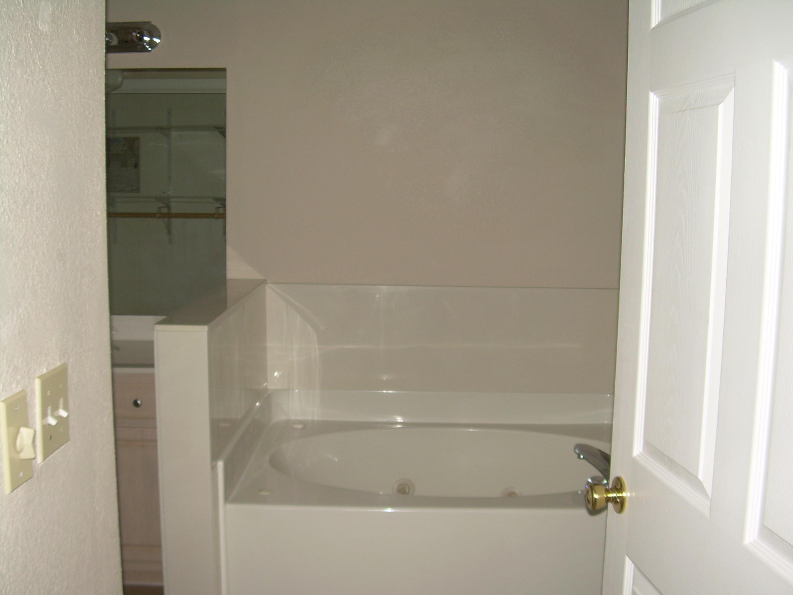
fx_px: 871
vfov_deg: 37.7
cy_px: 298
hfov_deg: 49.0
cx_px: 396
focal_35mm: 38
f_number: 2.8
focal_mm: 6.3
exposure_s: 1/60
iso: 50
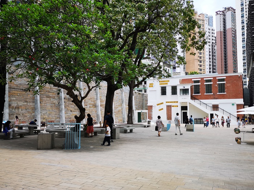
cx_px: 127
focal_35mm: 31
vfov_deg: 45.5
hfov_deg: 58.3
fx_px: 228
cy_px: 97
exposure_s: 1/620
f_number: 1.8
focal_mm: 3.95
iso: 50
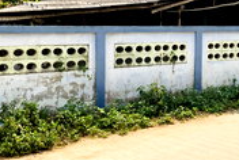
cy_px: 37
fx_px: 439
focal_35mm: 66
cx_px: 162
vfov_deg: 20.5
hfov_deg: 30.2
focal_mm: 3.99
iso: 20
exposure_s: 1/3003
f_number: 1.8
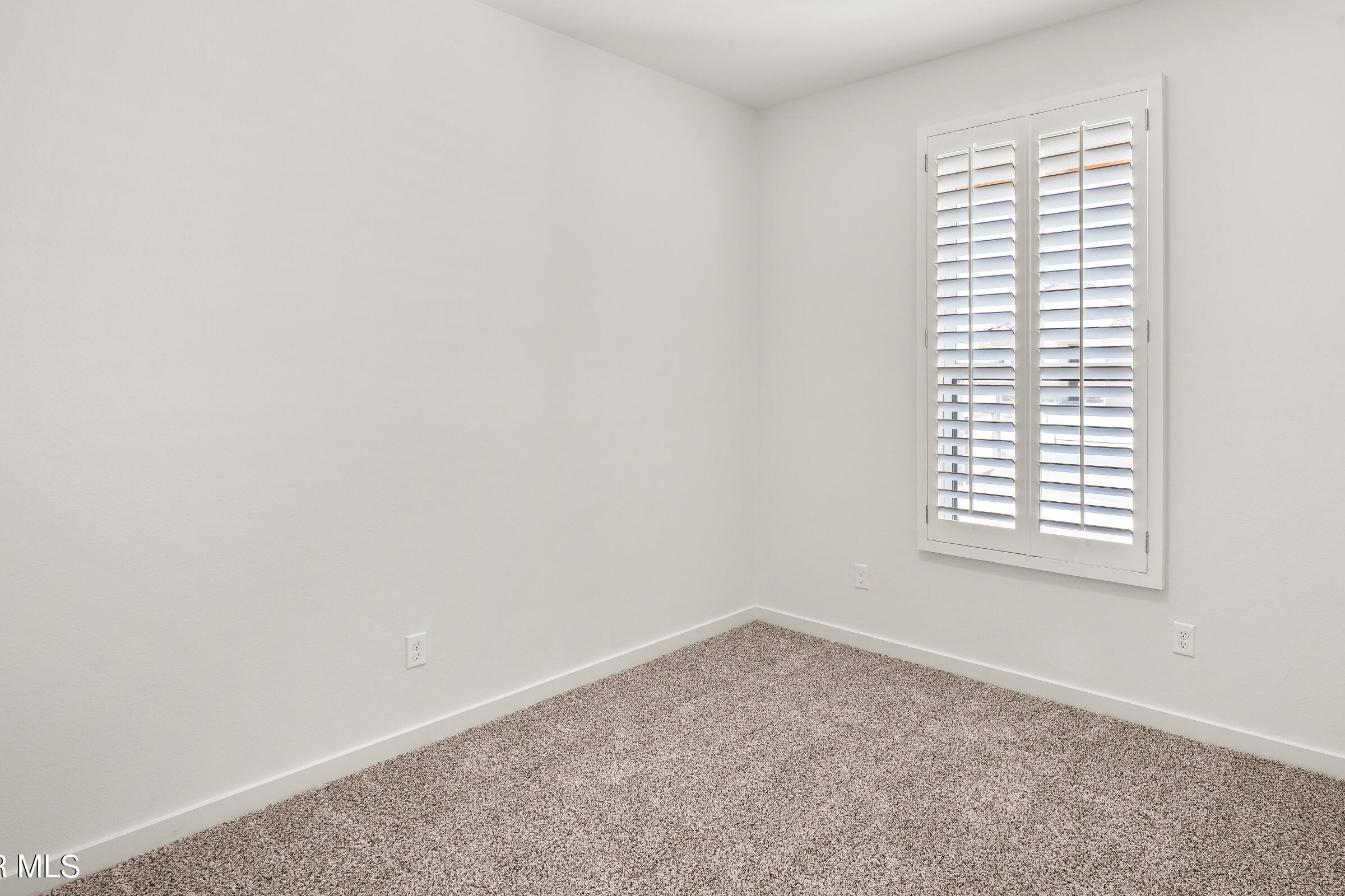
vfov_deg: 61.4
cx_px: 738
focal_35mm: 20
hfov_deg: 83.7
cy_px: 358
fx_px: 747
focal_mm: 16
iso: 640
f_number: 9
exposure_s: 1/15
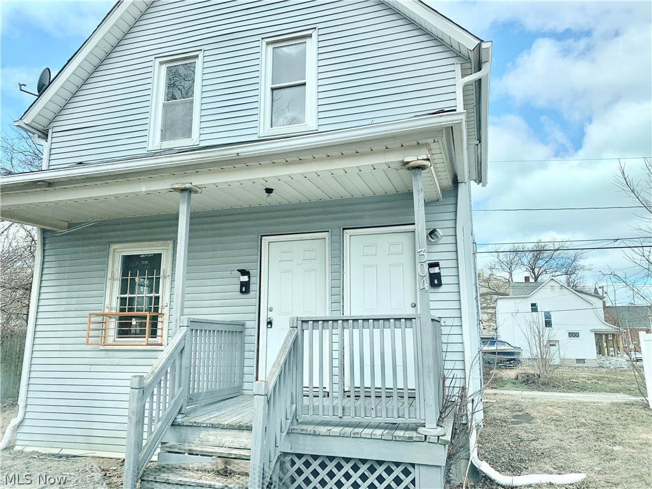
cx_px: 326
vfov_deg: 53.1
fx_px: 490
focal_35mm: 26
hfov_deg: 67.3
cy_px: 244
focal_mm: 4.25
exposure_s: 1/1021
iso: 25
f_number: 1.8
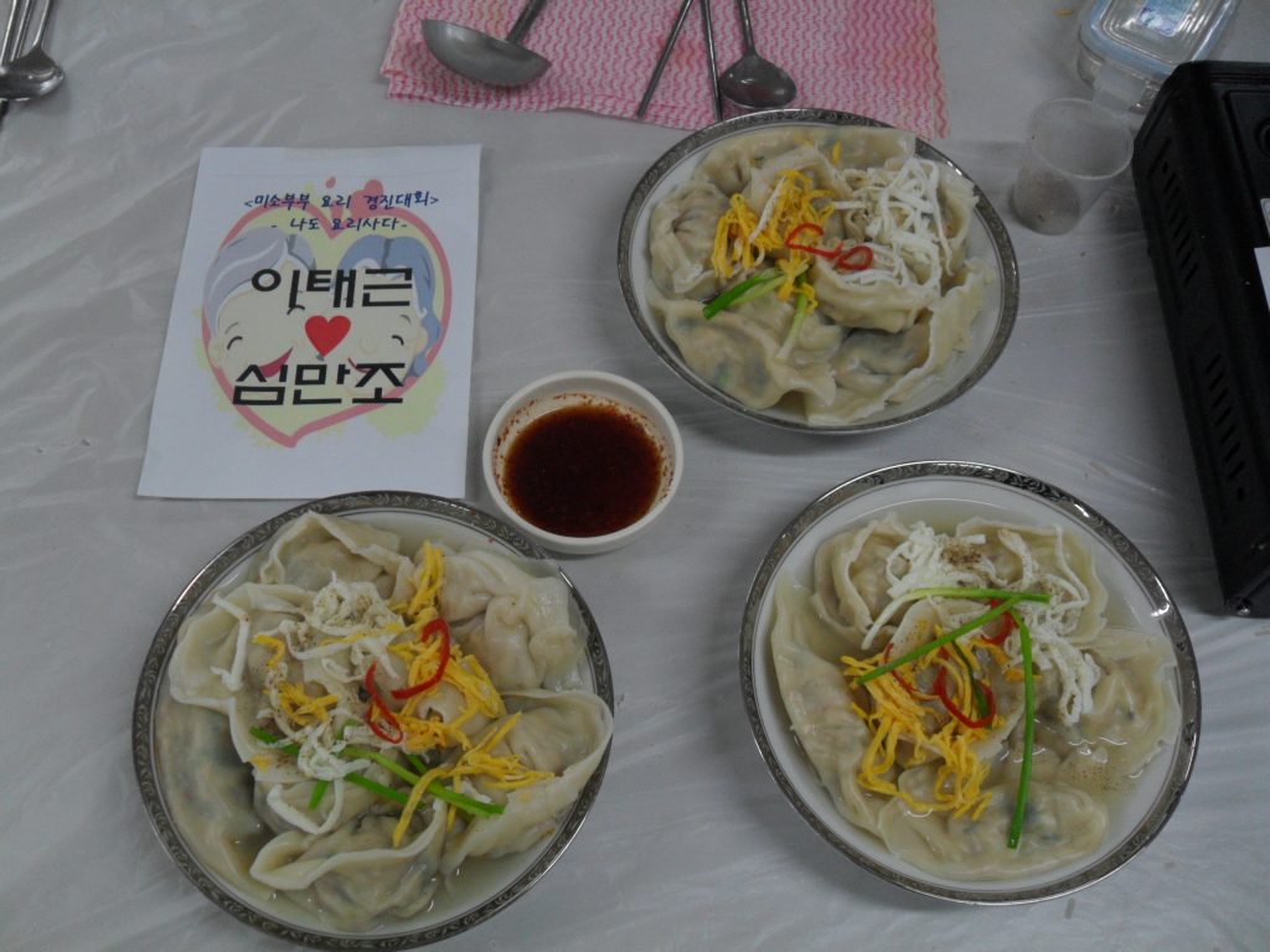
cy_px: 476
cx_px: 635
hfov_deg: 52.6
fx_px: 1284
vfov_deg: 40.7
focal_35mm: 35
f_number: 2.8
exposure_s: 1/45
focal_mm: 6.2
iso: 120
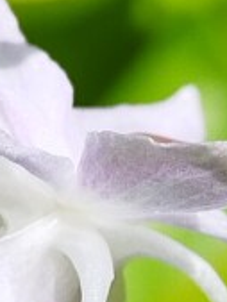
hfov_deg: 7.1
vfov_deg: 9.4
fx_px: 1825
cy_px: 38
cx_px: 132
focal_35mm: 209
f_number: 1.9
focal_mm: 4.95
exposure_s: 1/409
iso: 100
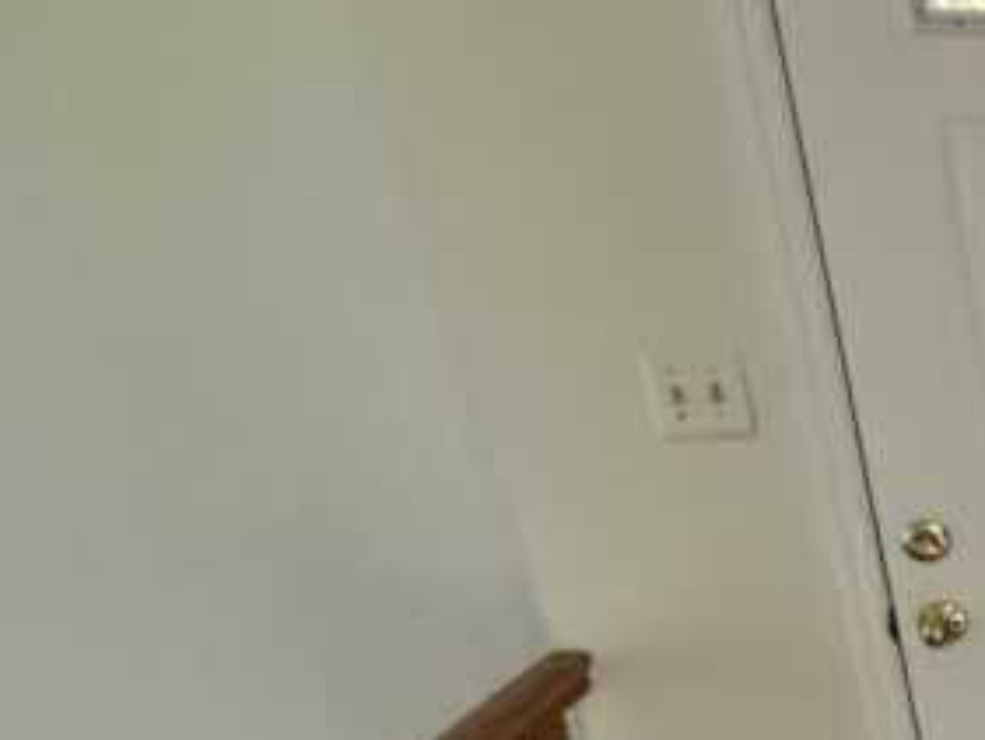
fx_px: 1452
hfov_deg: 22.9
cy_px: 589
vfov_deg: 28.0
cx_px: 1728
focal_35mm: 51
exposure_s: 1/99
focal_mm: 2.22
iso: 125
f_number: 2.2
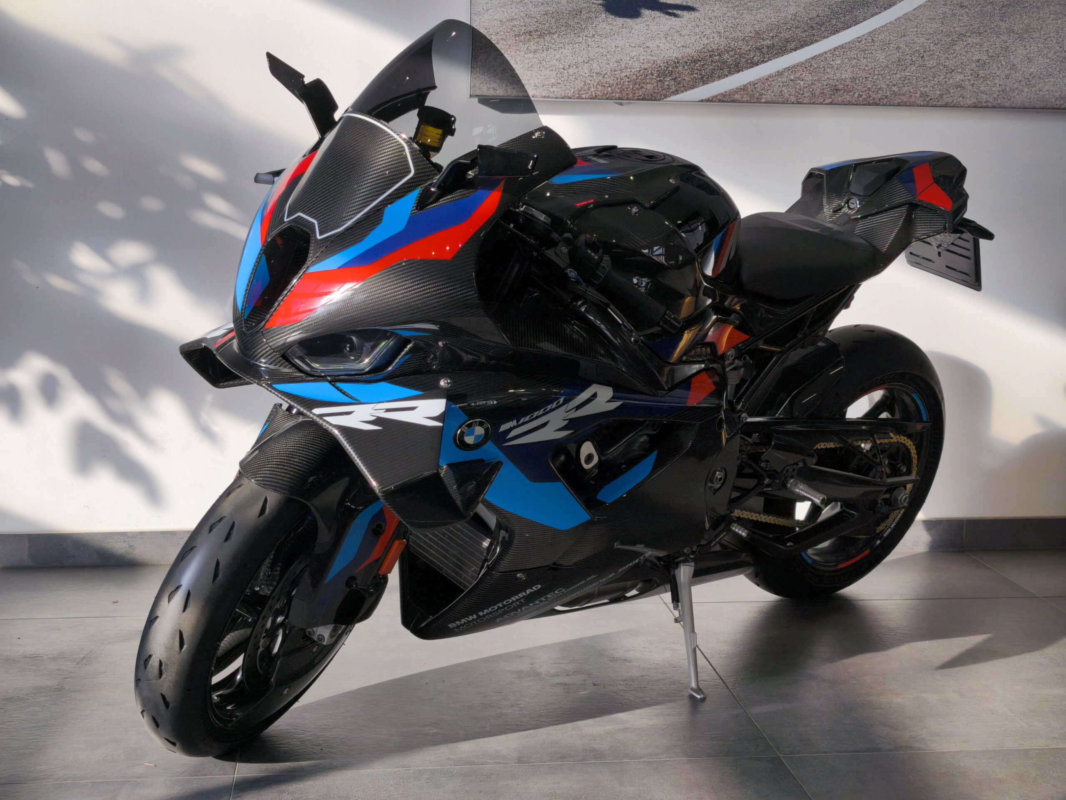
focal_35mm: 46
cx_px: 533
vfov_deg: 31.5
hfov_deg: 41.2
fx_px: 1417
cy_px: 400
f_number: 1.6
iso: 50
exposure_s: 1/1302
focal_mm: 6.57
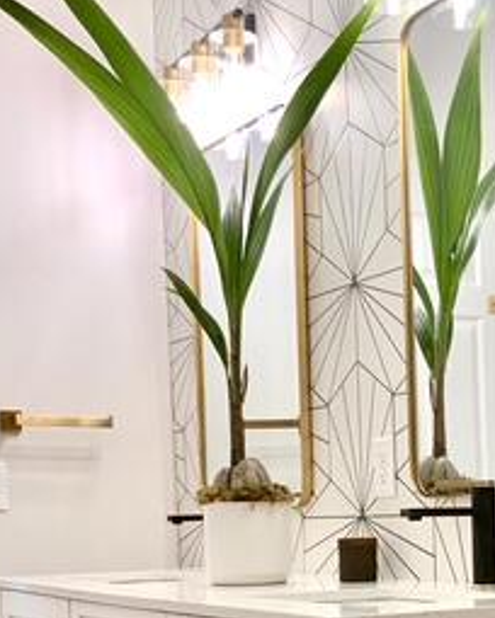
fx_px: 1300
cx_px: 478
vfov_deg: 25.9
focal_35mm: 71
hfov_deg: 20.9
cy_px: 557
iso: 64
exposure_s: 1/120
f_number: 1.8
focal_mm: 3
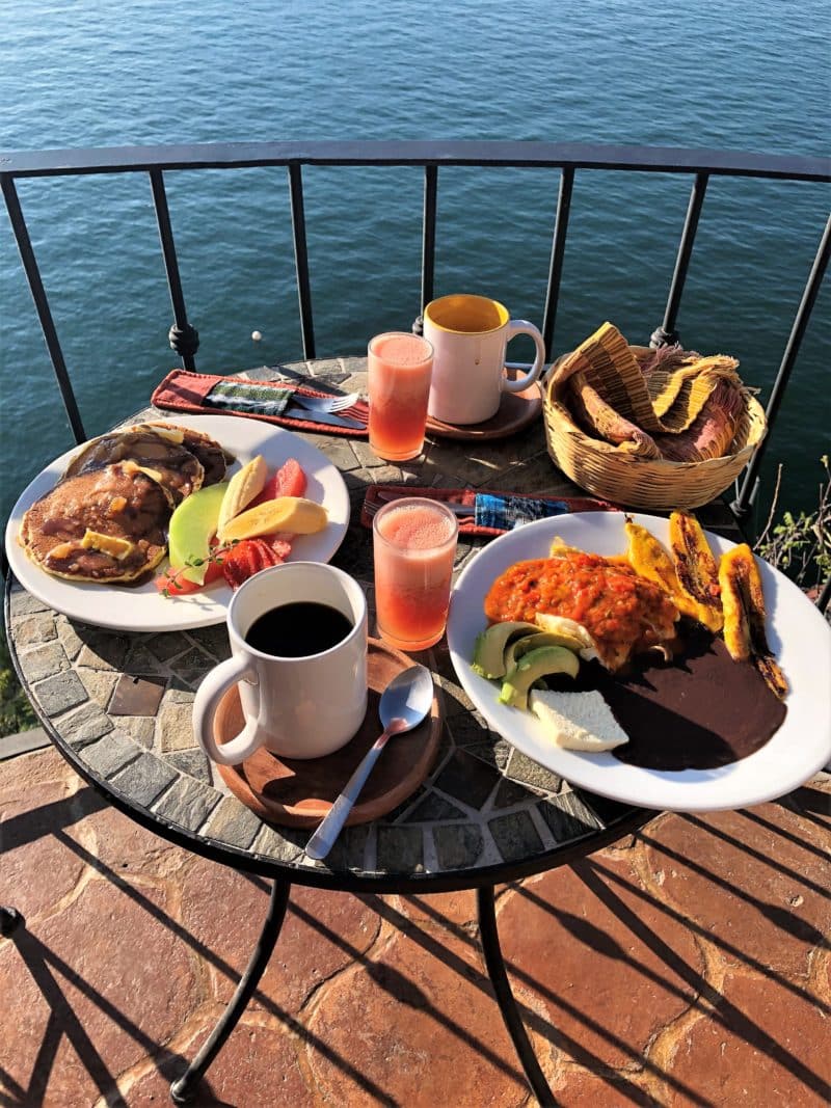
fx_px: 896
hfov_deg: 49.7
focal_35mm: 28
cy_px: 554
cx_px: 416
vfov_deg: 63.4
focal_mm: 3.99
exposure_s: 1/1116
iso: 20
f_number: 1.8
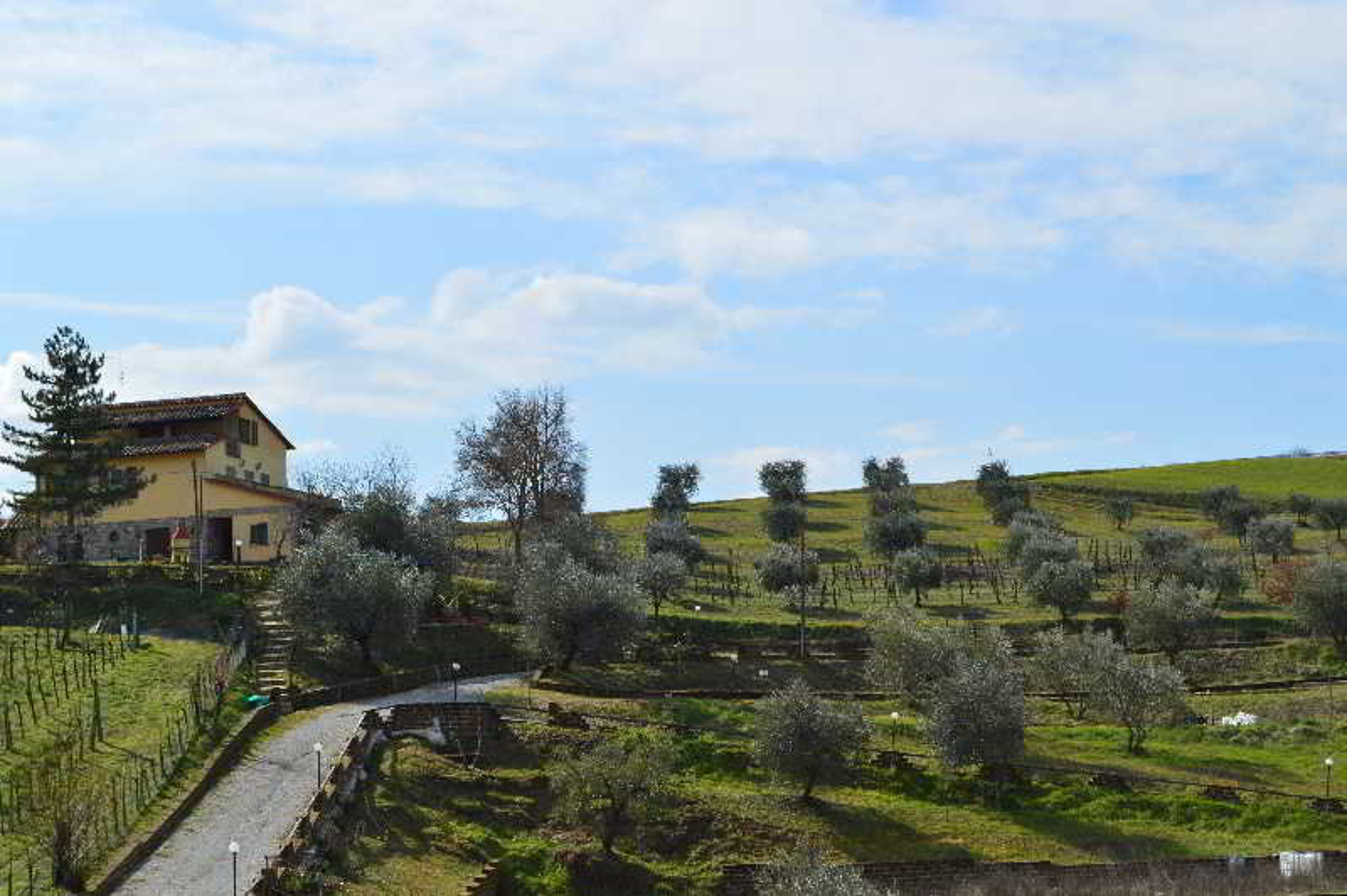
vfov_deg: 18.9
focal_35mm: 72
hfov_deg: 28.1
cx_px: 674
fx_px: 2692
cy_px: 448
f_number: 11
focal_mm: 48
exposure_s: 1/500
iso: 250
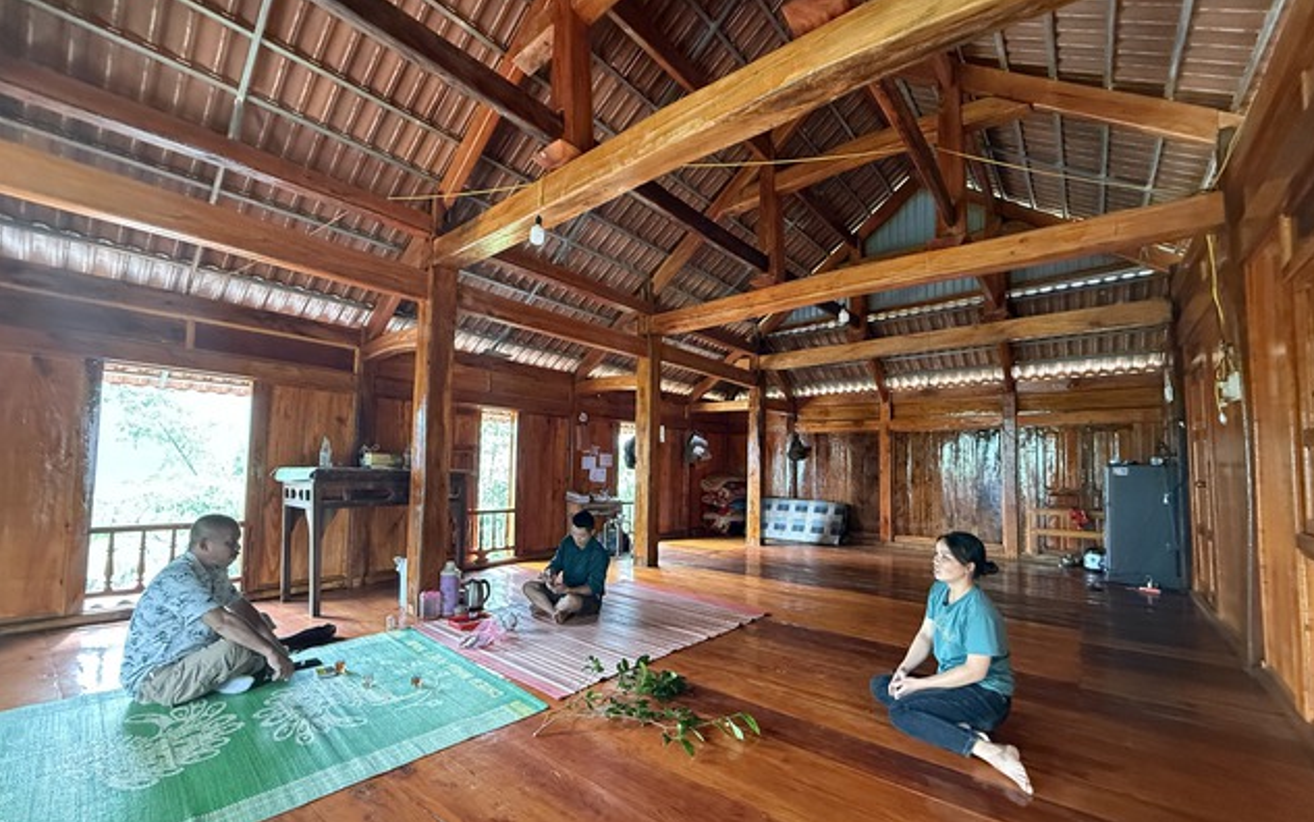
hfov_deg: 101.4
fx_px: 537
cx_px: 660
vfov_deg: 74.7
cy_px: 442
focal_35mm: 15
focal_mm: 2.22
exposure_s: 1/60
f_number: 2.2
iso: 800
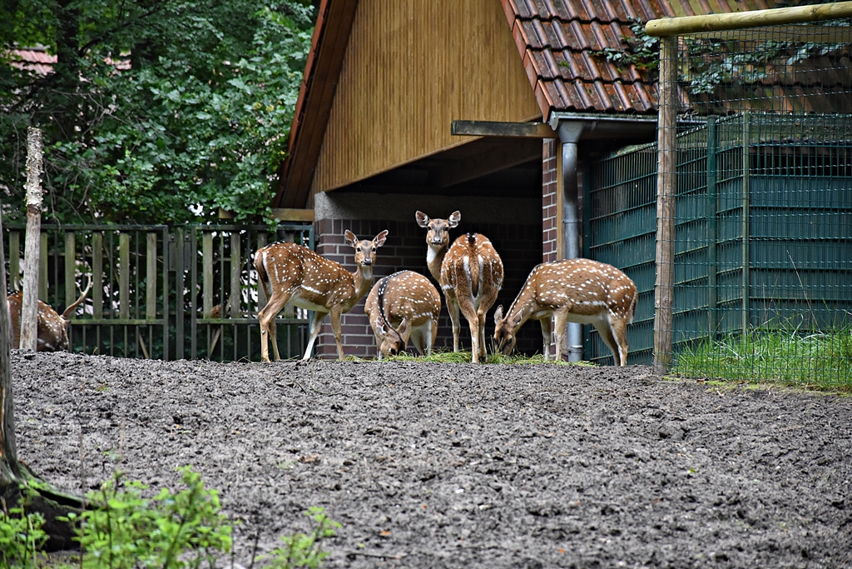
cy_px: 284
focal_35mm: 210
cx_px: 426
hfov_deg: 9.8
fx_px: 4970
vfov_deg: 6.5
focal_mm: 140
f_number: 5.6
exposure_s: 1/500
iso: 2000
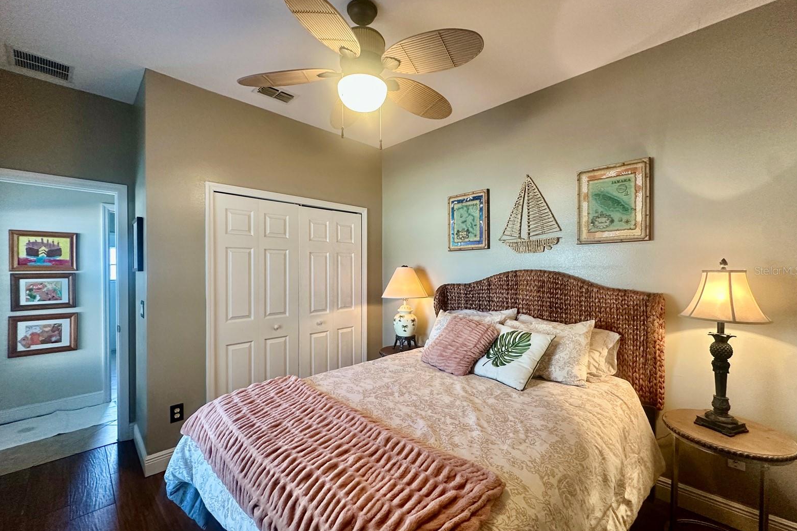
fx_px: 332
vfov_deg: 77.3
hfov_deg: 100.4
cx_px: 393
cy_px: 270
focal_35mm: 15
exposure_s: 1/60
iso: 250
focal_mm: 2.22
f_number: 2.2
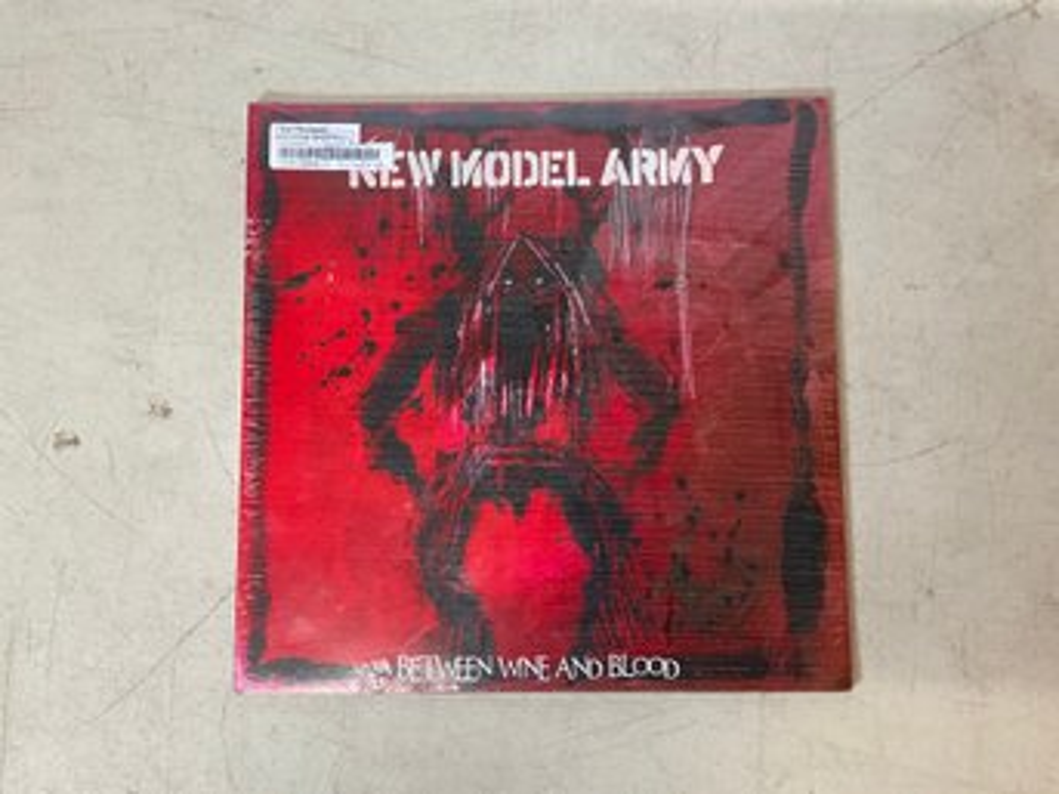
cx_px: 530
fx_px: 887
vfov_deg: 48.2
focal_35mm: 29
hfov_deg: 61.7
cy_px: 397
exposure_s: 1/72
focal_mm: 3
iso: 64
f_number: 1.8
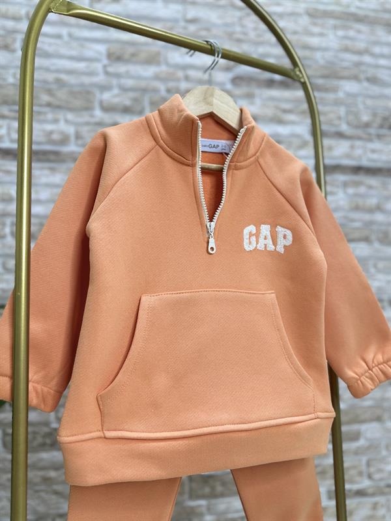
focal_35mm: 24
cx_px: 196
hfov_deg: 56.8
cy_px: 260
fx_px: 361
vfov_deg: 71.6
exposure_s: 1/100
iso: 80
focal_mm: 6.86
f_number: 1.78
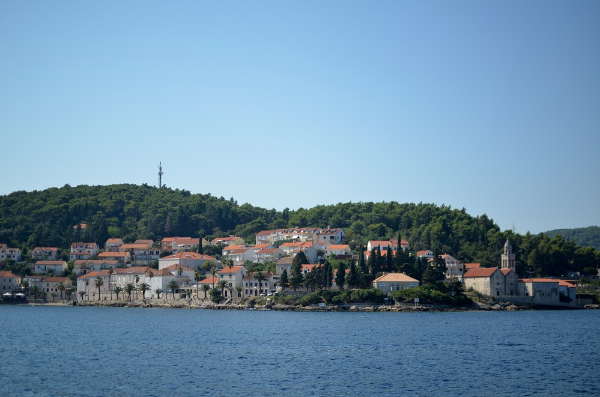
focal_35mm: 52
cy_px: 198
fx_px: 873
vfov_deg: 25.6
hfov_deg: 37.9
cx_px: 300
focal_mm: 35
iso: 125
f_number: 1.8
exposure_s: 1/6400
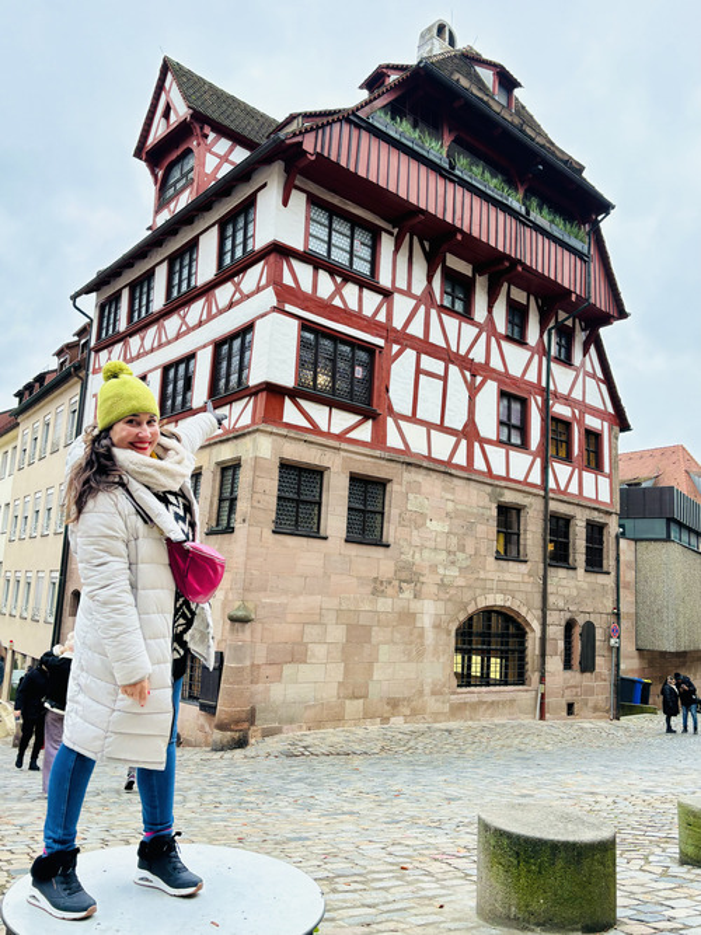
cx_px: 350
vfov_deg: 67.3
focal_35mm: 26
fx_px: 702
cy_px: 468
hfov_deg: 53.0
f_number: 1.6
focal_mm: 5.96
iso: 64
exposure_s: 1/121
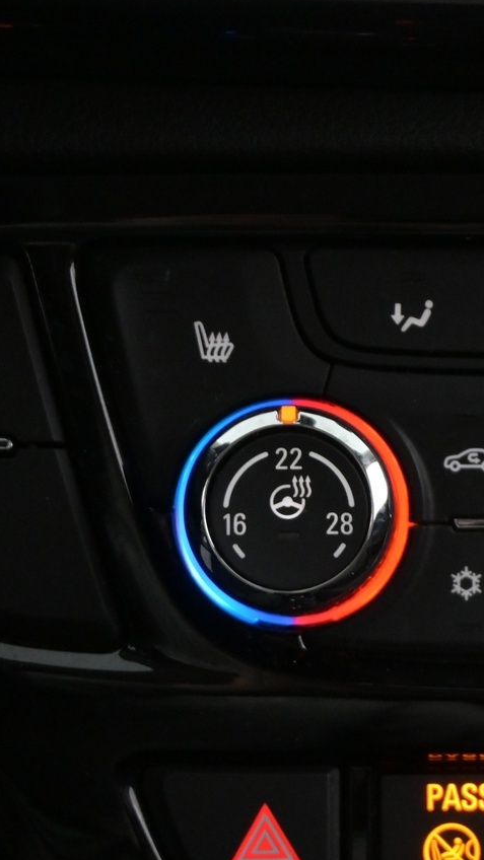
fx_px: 2088
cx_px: 592
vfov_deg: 23.3
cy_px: 509
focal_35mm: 92
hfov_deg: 12.9
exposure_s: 1/50
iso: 3200
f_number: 4.8
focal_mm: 30.5
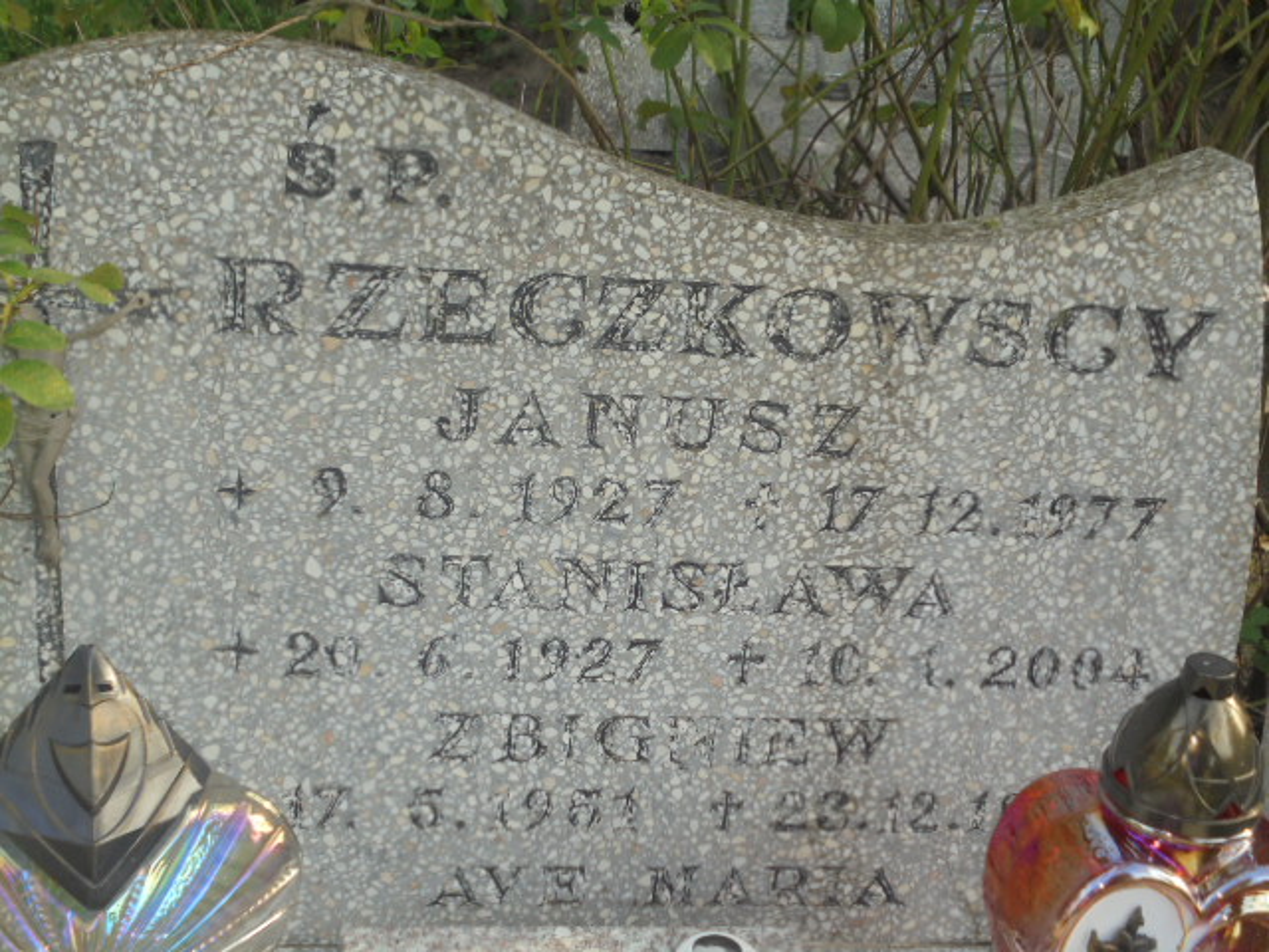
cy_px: 476
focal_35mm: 49
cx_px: 634
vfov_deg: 29.7
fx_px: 1796
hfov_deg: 38.9
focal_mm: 8.9
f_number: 4.8
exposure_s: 1/100
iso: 100
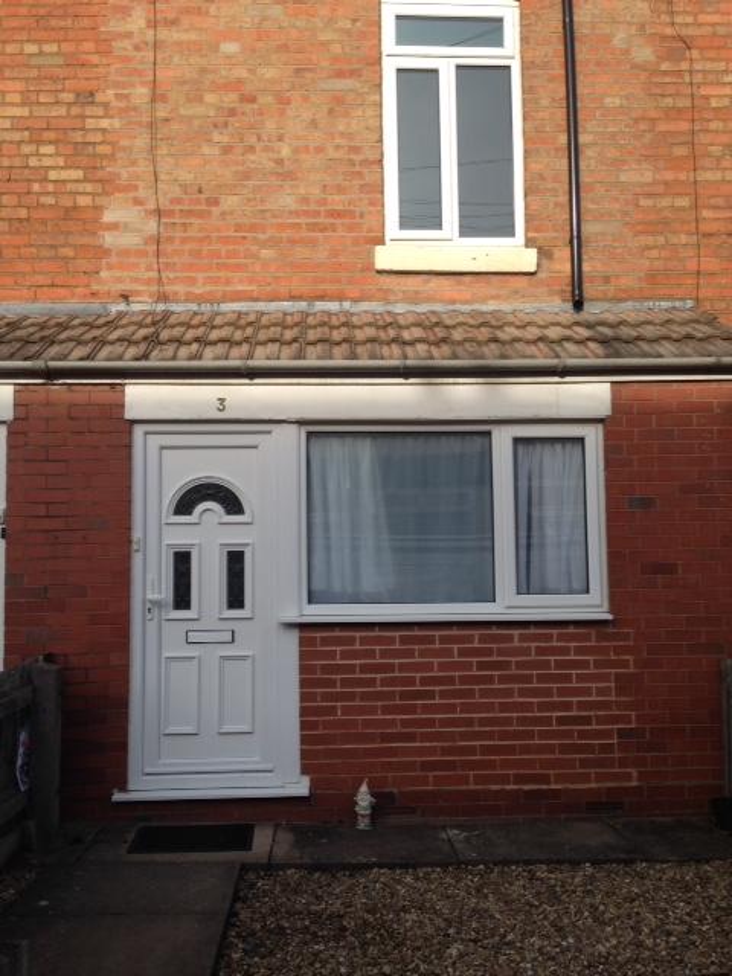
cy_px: 488
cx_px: 366
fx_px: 930
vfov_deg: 55.4
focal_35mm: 33
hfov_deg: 42.9
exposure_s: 1/1063
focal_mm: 4.12
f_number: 2.4
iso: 50
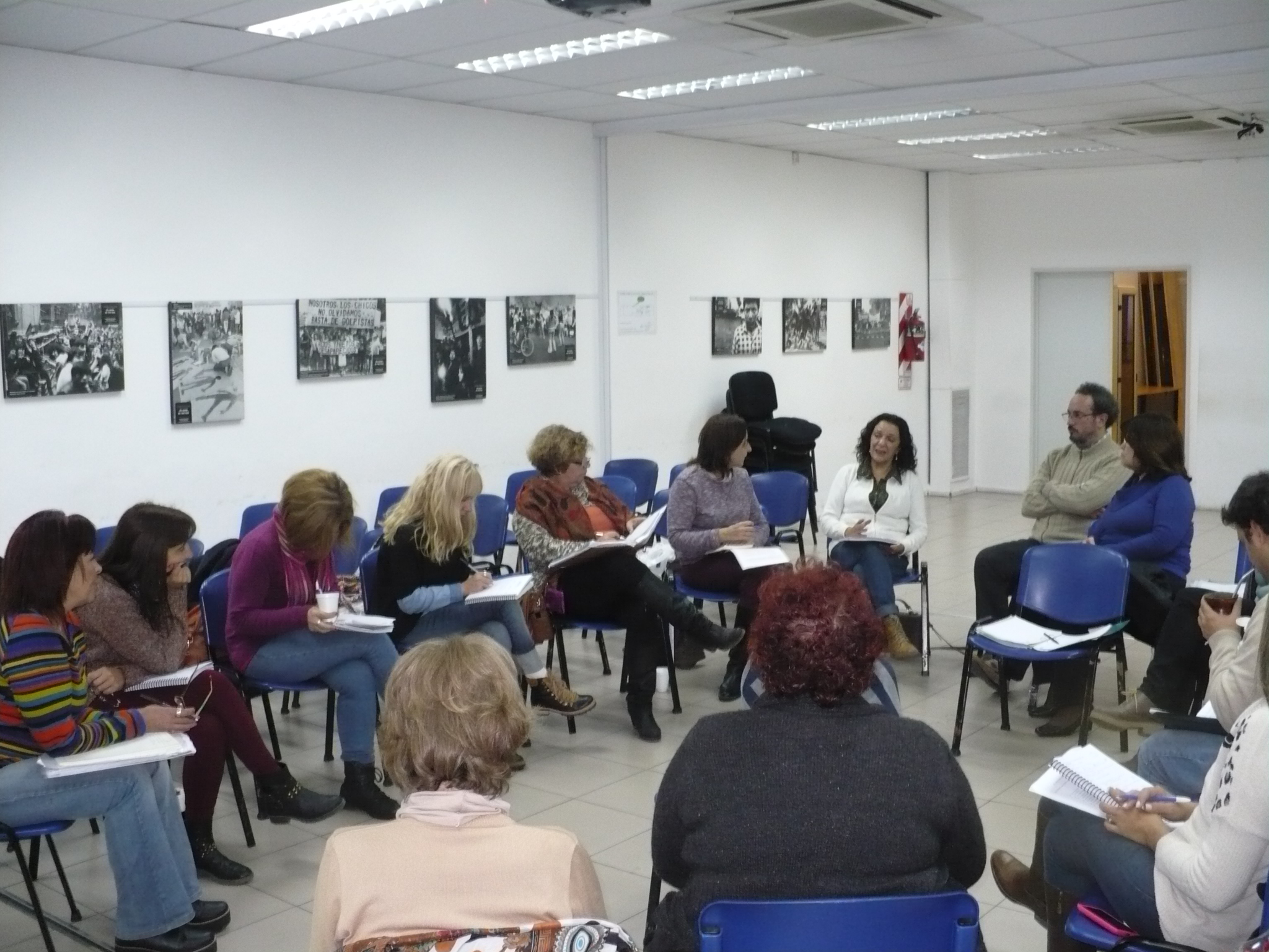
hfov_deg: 50.1
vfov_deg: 38.7
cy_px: 476
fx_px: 1356
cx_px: 634
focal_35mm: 37
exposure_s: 1/30
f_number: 2.8
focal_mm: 6.1
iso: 320
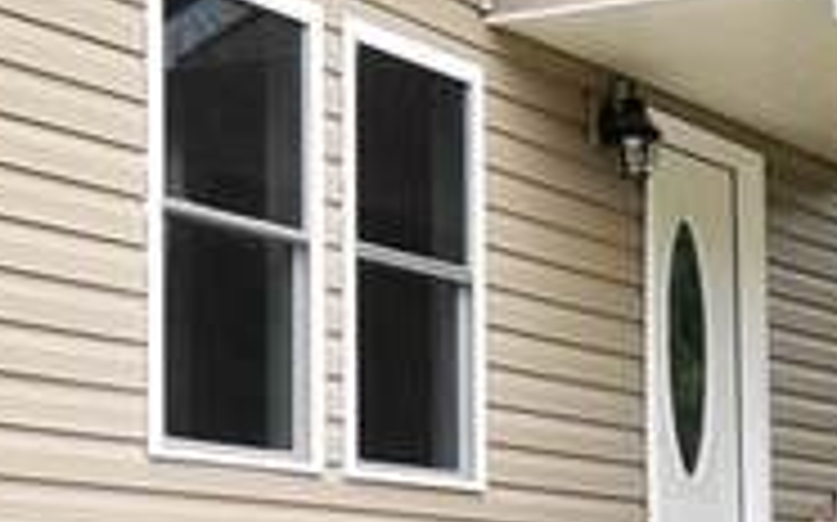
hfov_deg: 19.8
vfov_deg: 12.3
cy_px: 551
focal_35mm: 105
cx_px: 508
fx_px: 2394
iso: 400
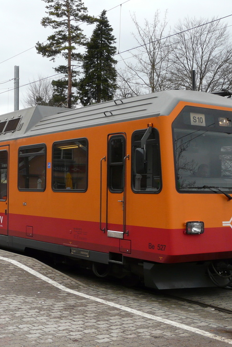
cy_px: 175
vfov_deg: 36.2
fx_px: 531
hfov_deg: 24.6
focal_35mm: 55
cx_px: 95
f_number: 4
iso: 125
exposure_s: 1/160
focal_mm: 6.4
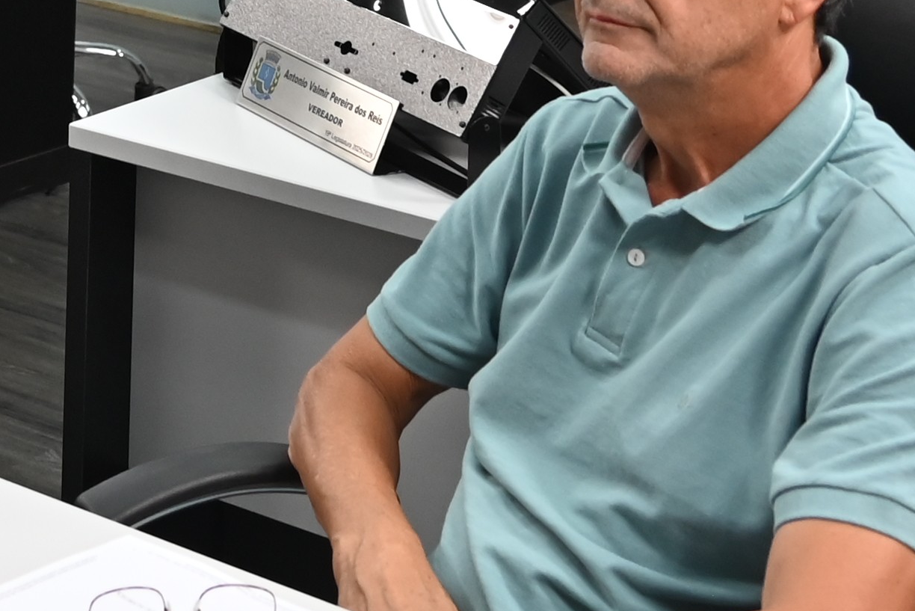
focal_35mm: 118
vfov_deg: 10.9
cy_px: -454
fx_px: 3000
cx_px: -479
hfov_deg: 15.9
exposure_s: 1/125
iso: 720
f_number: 4
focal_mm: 24
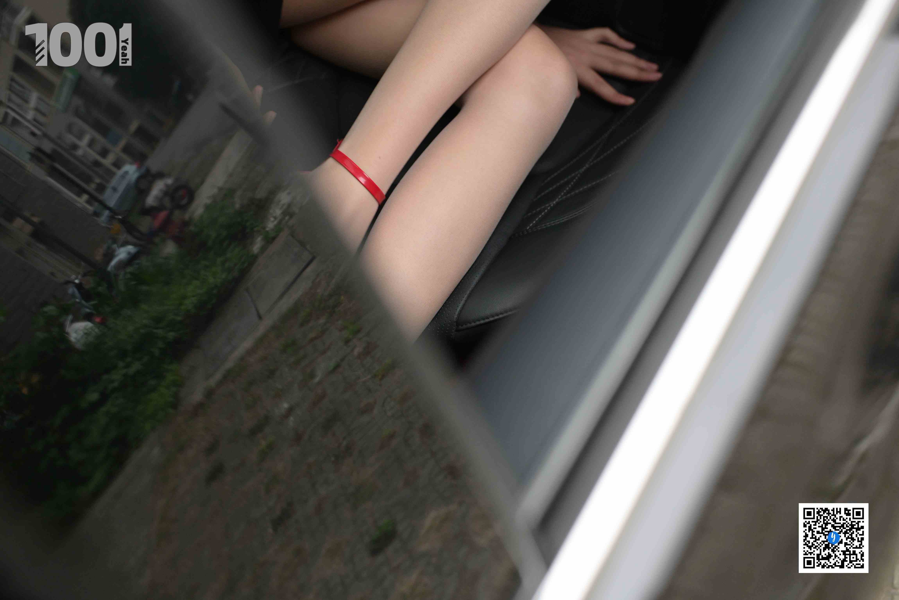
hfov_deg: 54.4
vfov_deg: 37.9
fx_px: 874
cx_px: 450
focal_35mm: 35
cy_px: 300
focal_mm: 35
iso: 1600
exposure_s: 1/160
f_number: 2.5
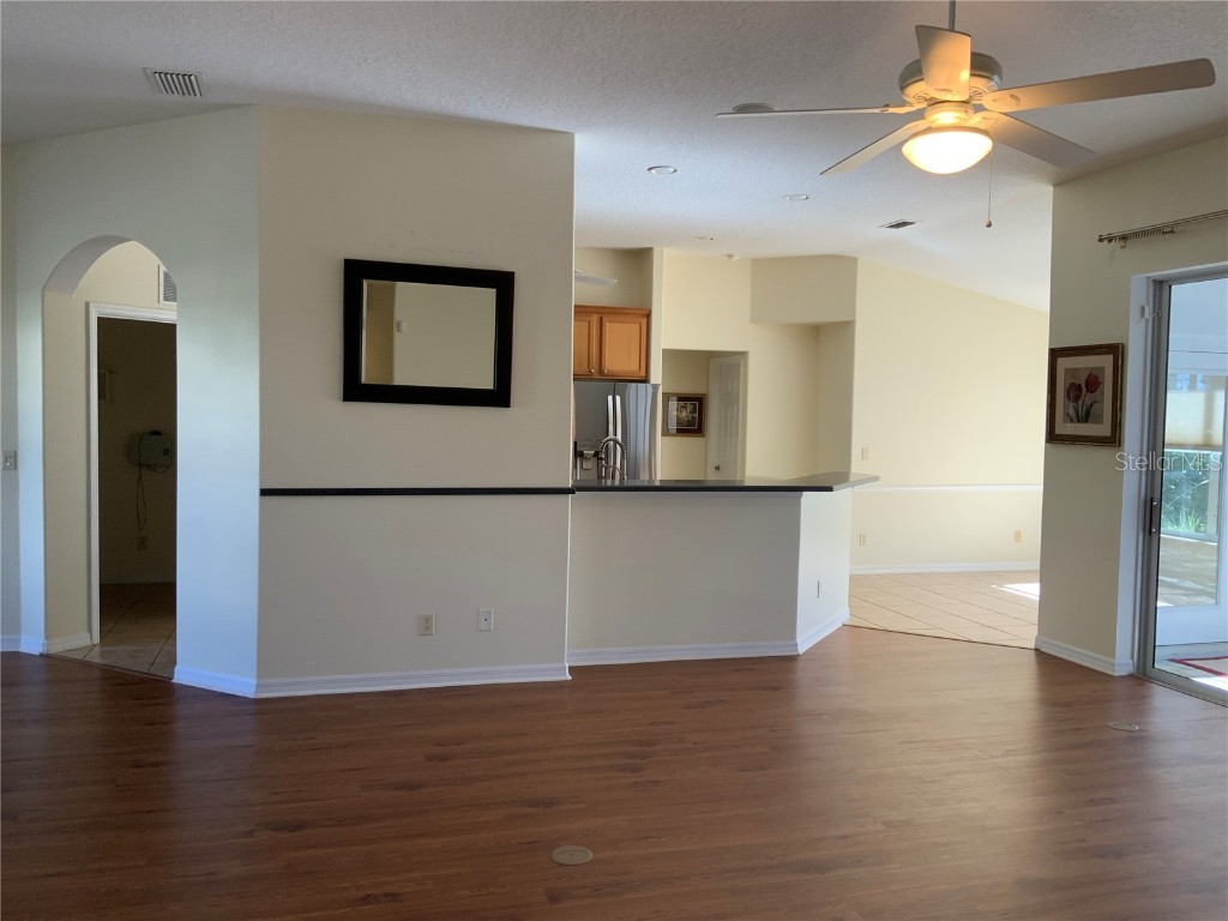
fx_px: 1029
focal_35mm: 29
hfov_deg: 61.7
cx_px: 614
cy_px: 460
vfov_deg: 48.2
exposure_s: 1/120
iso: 64
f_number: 1.8
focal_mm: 3
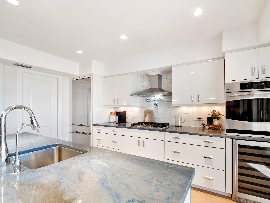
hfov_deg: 94.0
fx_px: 125
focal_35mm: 16
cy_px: 109
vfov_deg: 78.0
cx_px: 152
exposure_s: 1/3
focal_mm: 7
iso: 200
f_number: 7.1
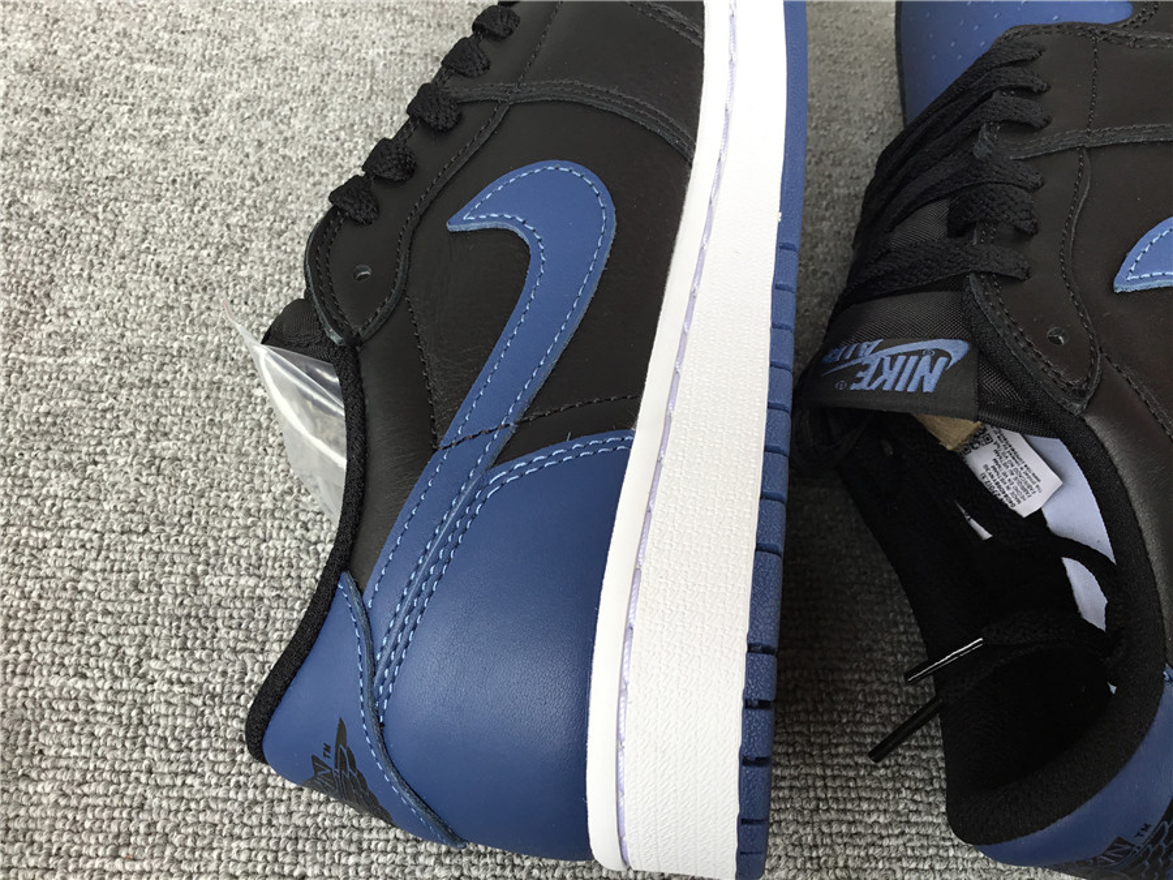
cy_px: 440
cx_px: 586
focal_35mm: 31
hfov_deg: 58.4
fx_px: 1050
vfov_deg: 45.4
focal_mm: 3.3
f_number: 2.4
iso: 25
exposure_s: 1/100
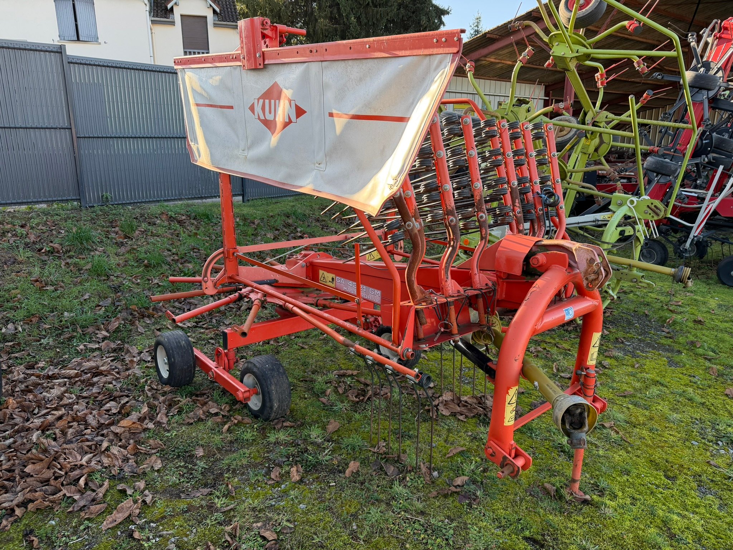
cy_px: 275
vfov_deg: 56.8
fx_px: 508
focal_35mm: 24
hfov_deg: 71.6
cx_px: 366
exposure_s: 1/478
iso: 100
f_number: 1.78
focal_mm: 6.76
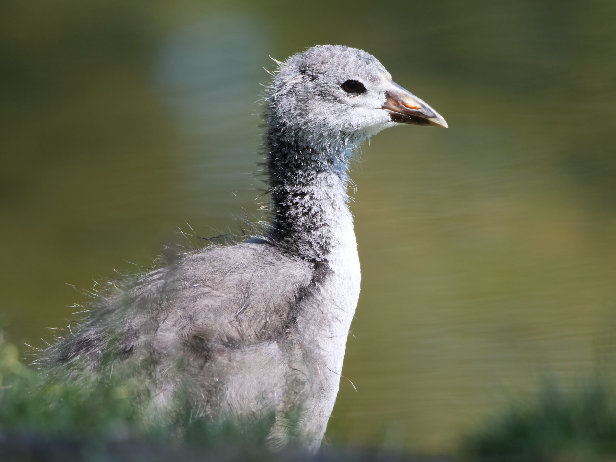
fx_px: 10677
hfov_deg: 3.3
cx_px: 308
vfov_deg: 2.5
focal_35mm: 600
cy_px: 231
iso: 500
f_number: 6.7
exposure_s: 1/640
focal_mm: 300
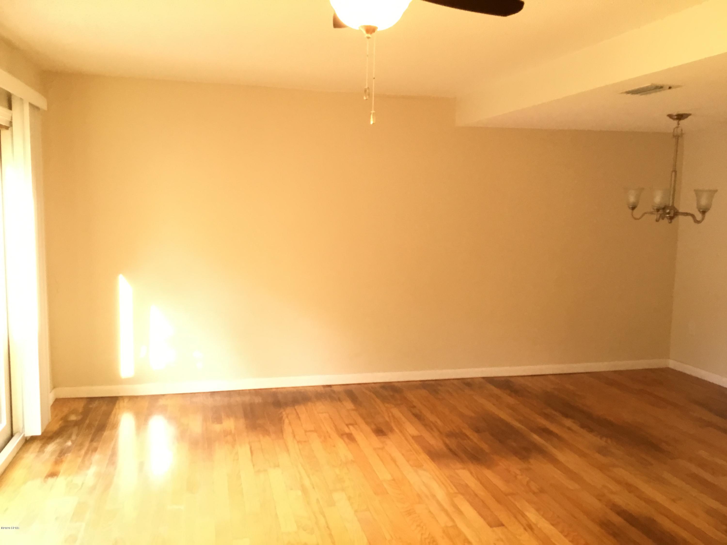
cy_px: 272
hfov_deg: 58.4
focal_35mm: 31
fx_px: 651
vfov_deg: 45.4
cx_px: 364
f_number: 2.4
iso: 64
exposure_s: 1/30
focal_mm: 3.3
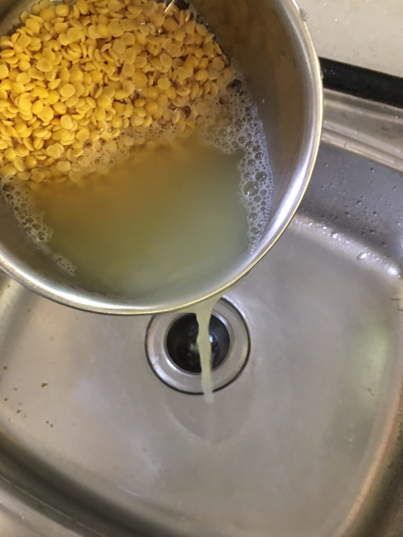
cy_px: 268
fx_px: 450
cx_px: 202
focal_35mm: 29
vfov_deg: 61.7
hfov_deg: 48.2
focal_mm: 4.15
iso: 100
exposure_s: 1/4
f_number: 2.2
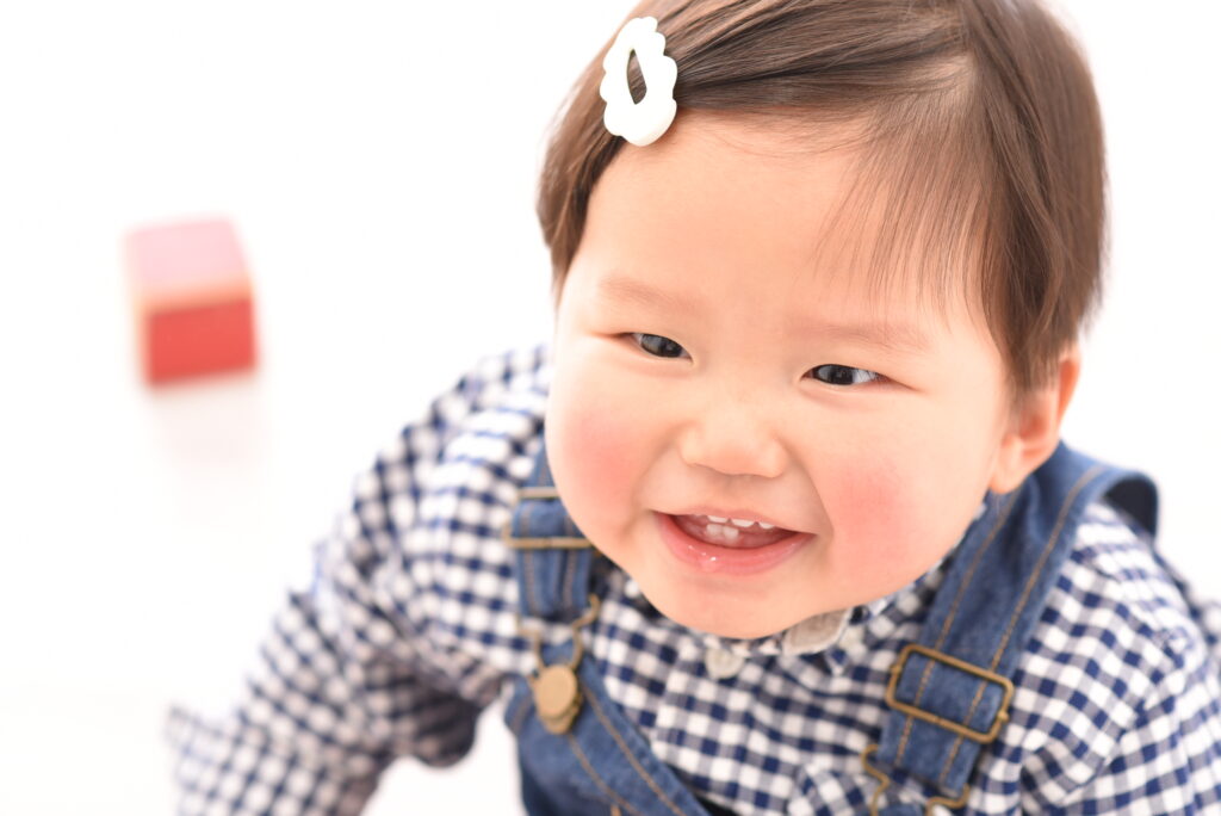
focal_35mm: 85
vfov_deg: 16.1
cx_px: 610
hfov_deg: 23.9
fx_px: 2884
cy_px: 408
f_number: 3.5
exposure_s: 1/160
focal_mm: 85
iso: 800
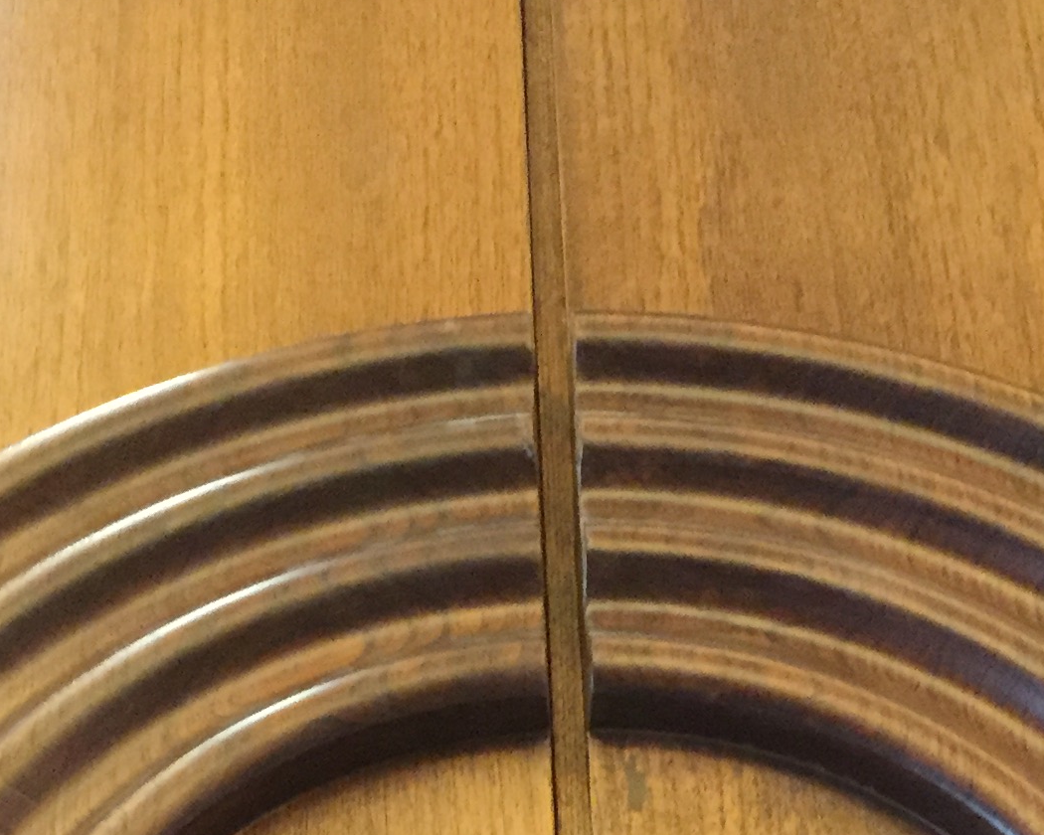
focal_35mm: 88
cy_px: 1044
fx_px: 2719
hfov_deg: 21.7
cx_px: 553
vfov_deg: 16.6
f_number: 2.2
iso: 320
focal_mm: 4.15
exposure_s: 1/17
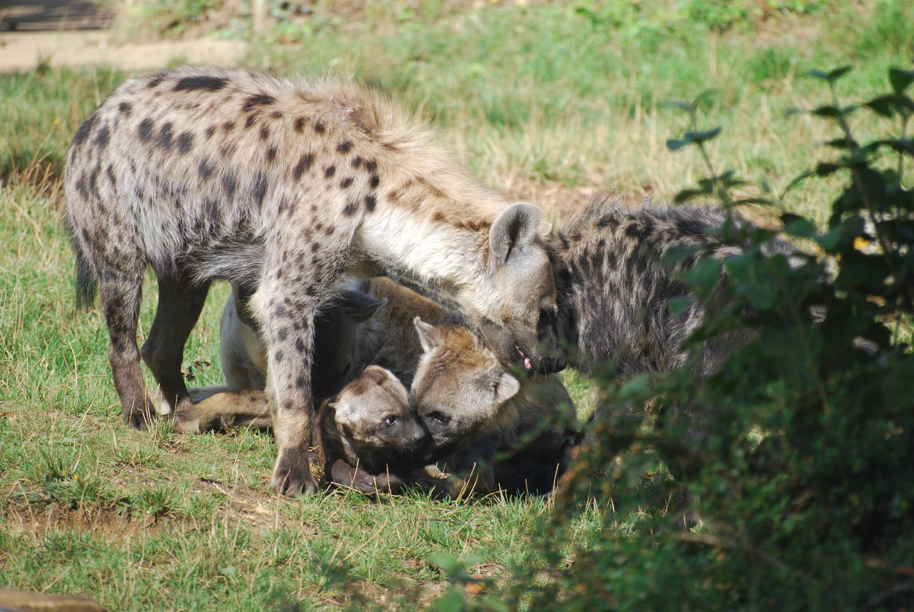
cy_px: 306
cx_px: 457
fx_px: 11438
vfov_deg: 3.1
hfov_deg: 4.6
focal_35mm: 450
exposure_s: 1/500
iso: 360
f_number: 5.6
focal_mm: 300
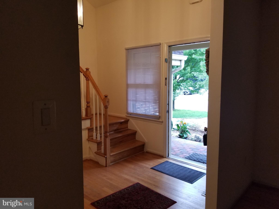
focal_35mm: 26
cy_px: 104
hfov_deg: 67.3
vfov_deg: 53.1
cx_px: 140
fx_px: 210
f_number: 1.7
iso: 160
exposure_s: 1/40
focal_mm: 4.25
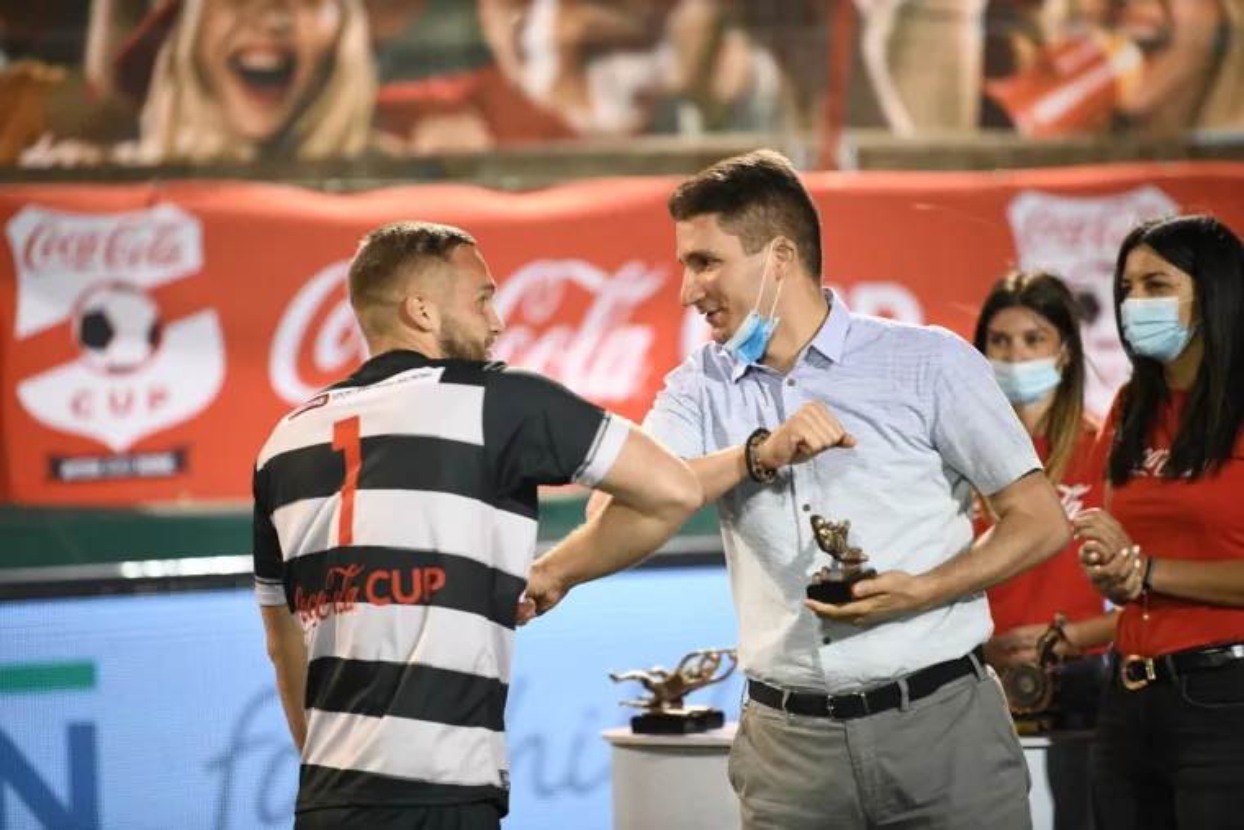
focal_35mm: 200
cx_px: 622
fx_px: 6912
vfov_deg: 6.9
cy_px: 415
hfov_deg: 10.3
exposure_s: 1/125
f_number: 2.8
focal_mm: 200
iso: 4000
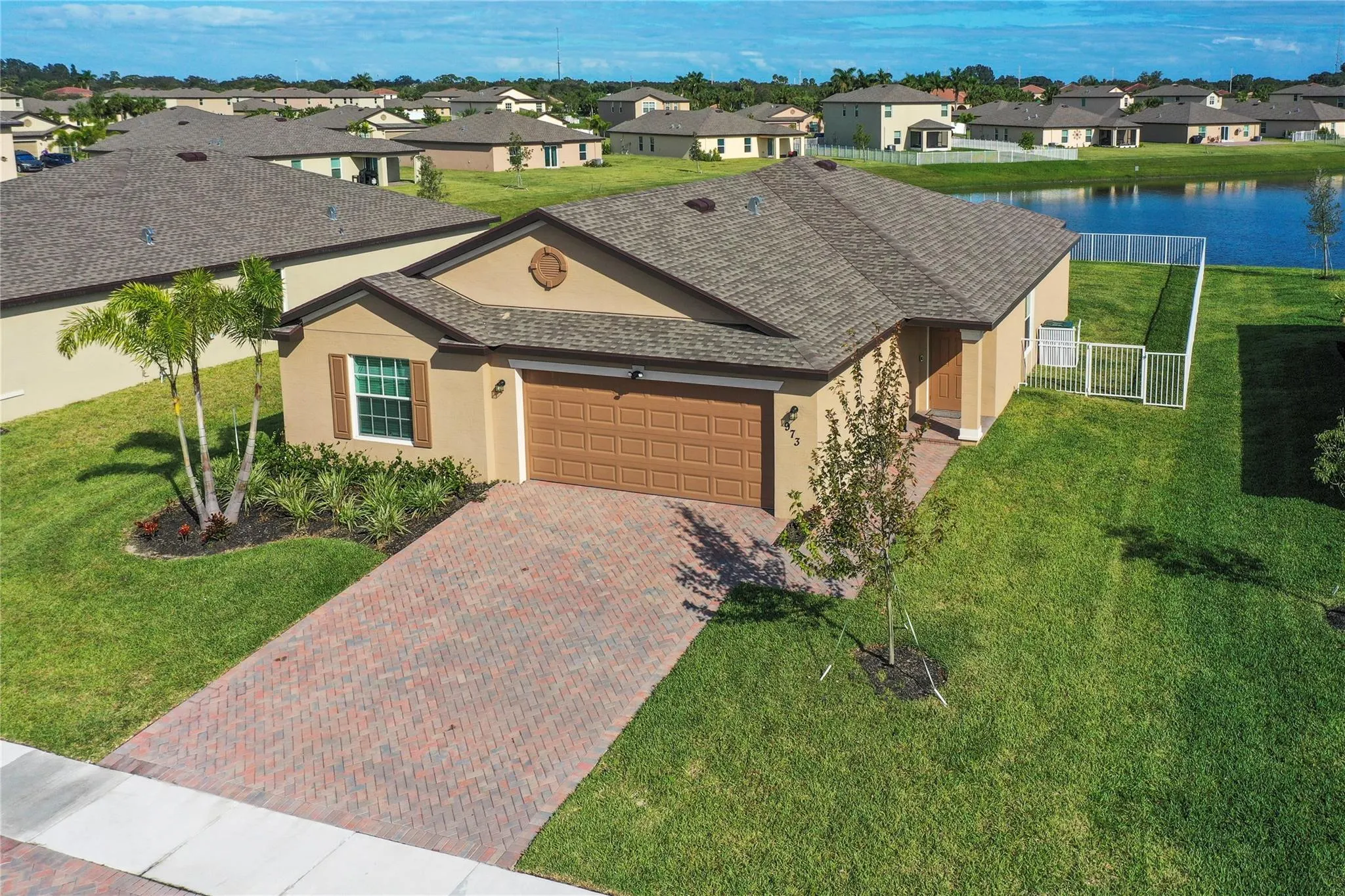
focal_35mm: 28
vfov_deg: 46.4
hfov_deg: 65.5
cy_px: 448
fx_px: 1046
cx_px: 672
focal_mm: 10.26
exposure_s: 1/1600
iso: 100
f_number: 4.5
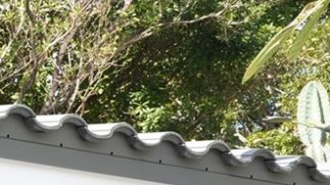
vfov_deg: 5.2
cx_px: -630
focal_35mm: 223
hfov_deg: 8.3
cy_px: 496
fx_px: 1950
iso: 200
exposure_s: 1/125
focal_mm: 35
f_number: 7.1
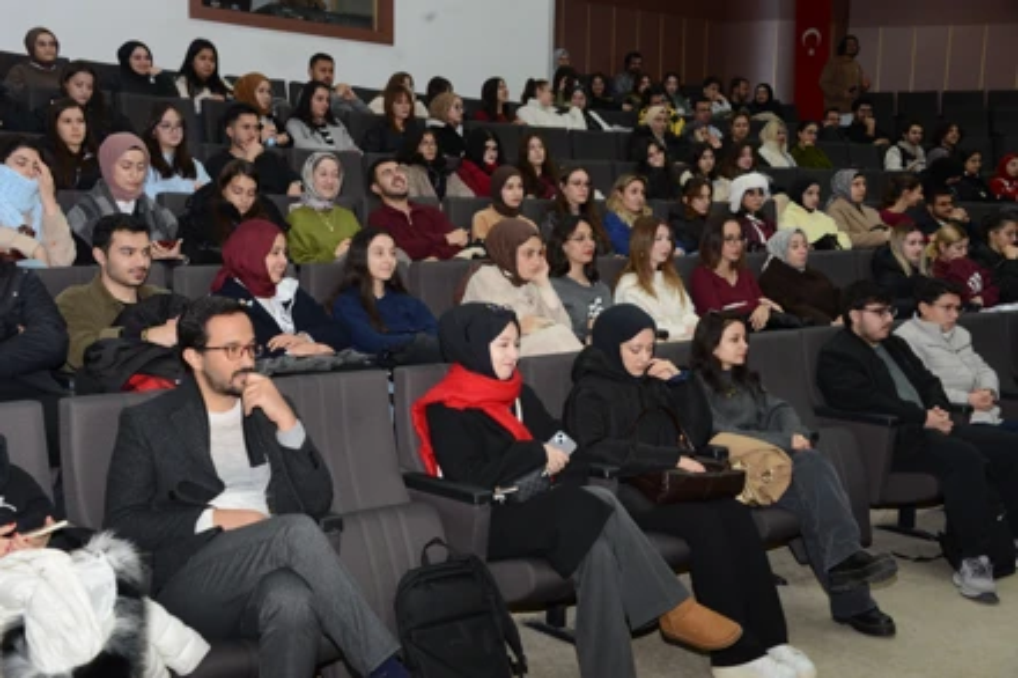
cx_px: 509
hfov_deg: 41.1
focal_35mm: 48
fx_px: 1357
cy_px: 339
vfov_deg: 28.1
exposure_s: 1/60
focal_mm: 48
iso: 1600
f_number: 8
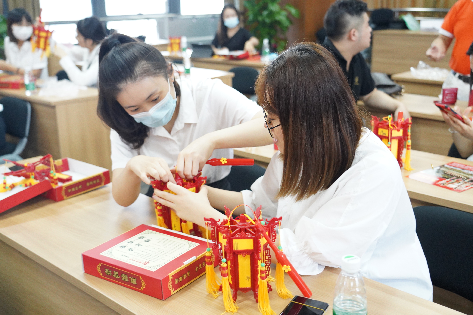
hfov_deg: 46.4
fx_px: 552
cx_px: 236
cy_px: 158
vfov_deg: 31.9
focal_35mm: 42
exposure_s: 1/320
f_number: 4
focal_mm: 42
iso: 6400
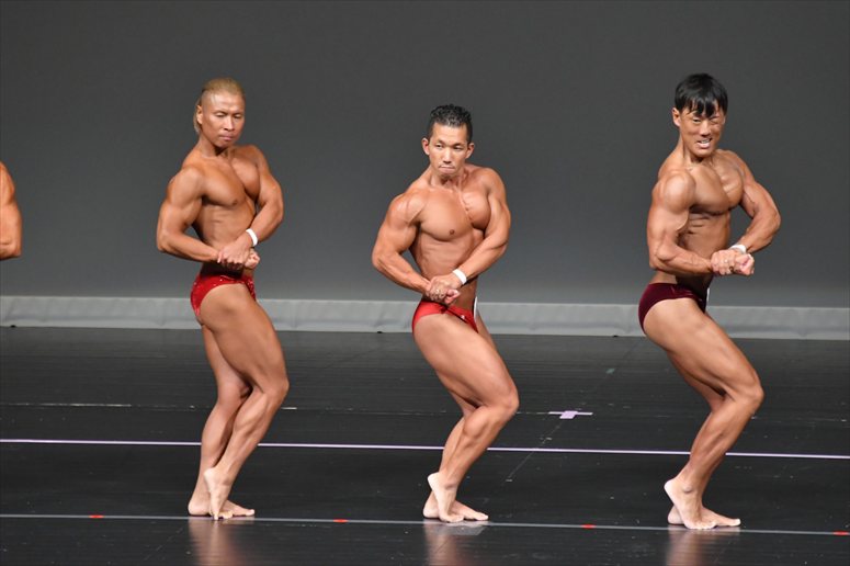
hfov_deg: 6.0
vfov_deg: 4.0
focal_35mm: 345
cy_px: 283
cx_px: 425
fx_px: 8142
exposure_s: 1/400
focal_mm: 230
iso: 4000
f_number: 5.6
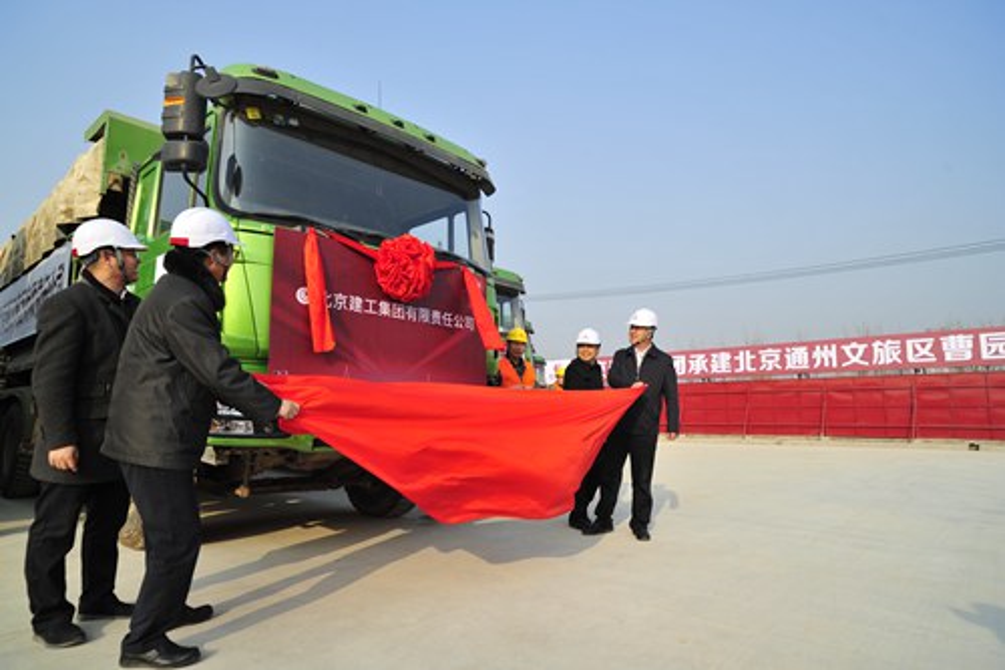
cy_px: 335
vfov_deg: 59.5
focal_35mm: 21
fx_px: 586
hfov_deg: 81.2
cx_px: 502
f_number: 8
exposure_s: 1/400
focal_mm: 21
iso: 200
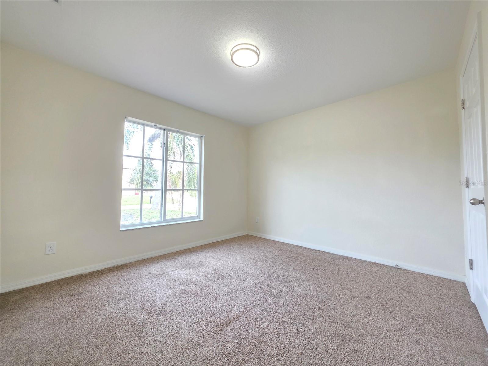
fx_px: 183
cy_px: 183
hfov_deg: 106.2
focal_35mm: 13
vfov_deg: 89.9
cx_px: 244
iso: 500
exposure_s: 1/60
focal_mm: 2.2
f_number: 1.9
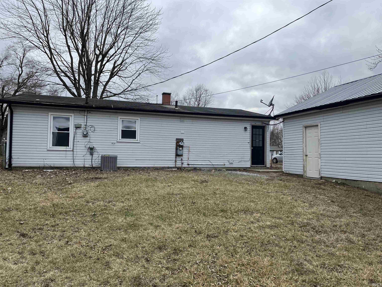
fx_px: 287
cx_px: 191
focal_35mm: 26
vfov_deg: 53.1
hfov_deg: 67.3
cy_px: 144
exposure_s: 1/1129
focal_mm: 5.1
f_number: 1.6
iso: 50
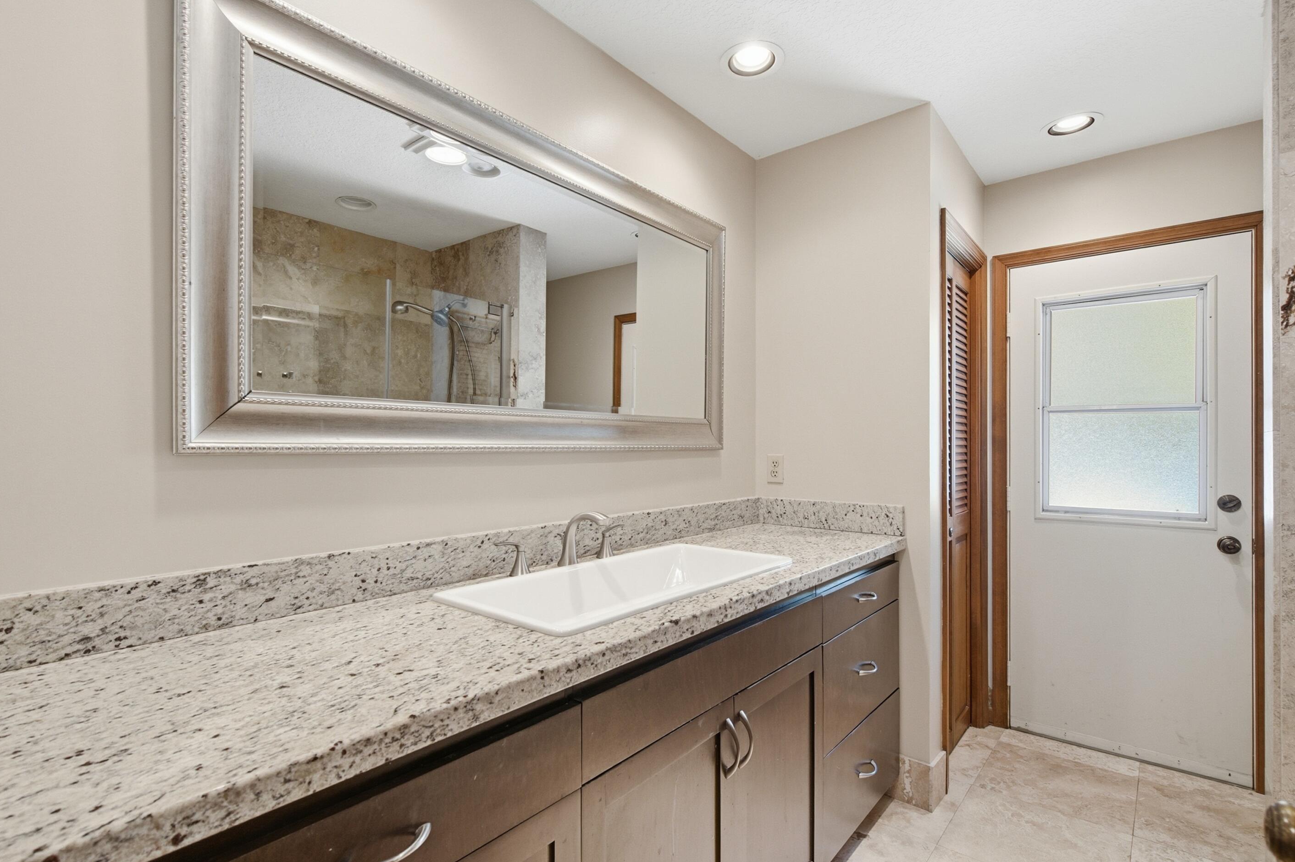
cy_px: 449
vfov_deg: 70.4
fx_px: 611
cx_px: 633
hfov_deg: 93.3
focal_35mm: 17
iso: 800
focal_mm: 16
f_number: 8
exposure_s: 1/200
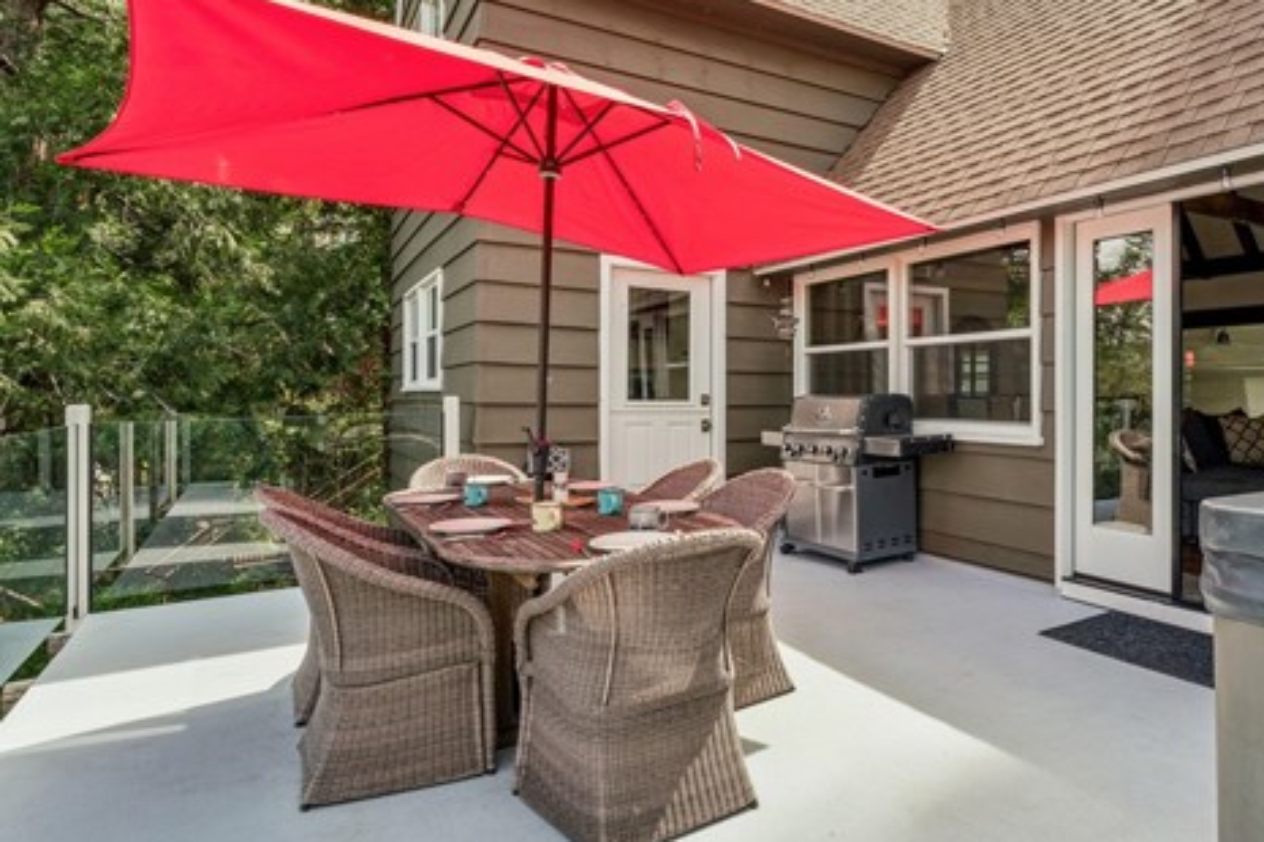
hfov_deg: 76.0
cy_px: 383
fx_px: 792
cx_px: 783
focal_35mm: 23
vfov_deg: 56.0
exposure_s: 1/8
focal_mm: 16.4
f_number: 22
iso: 100
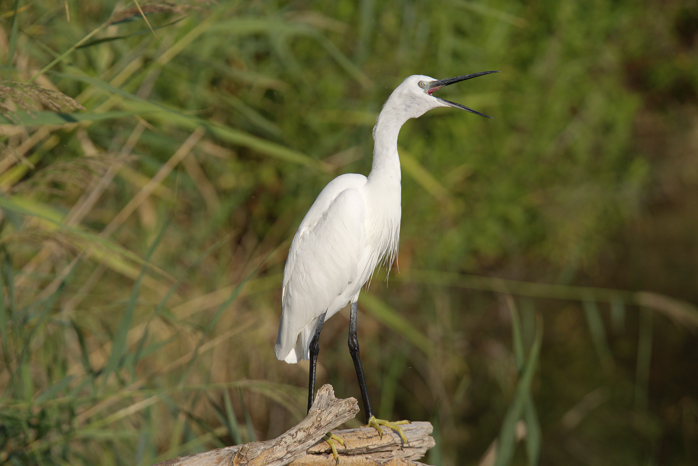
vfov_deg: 3.1
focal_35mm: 450
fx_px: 8728
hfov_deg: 4.6
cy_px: 233
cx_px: 349
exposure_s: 1/2000
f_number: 9
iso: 400
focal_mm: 450
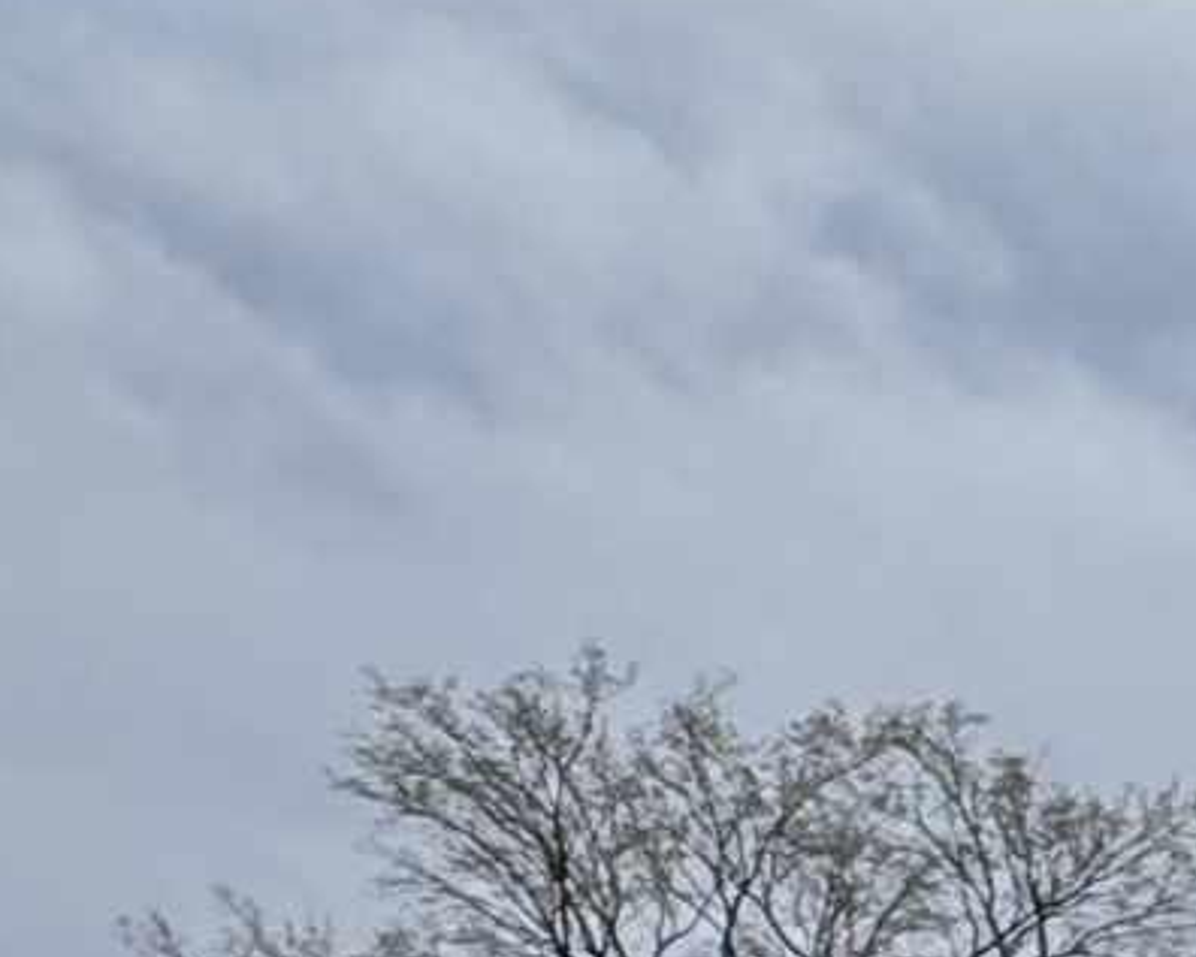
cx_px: 2936
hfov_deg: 13.2
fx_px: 3753
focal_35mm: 106
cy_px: 1555
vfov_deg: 13.5
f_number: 2.2
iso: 40
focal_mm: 2.22
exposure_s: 1/849
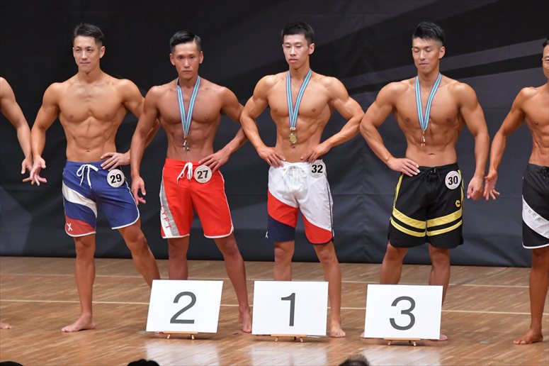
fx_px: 4116
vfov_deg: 5.1
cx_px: 274
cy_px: 183
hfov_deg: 7.6
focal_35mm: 270
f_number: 5.6
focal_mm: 180
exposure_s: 1/400
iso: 6400
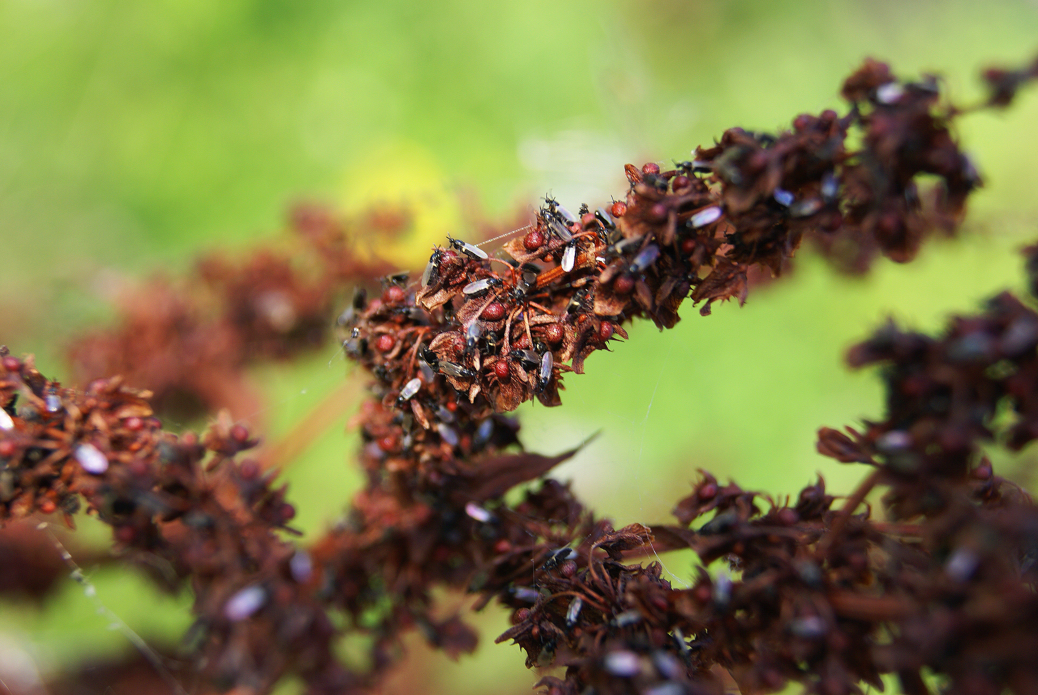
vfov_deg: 16.6
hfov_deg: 24.6
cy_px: 348
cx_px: 519
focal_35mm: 82
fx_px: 2382
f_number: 7.1
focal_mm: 55
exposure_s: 1/125
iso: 100
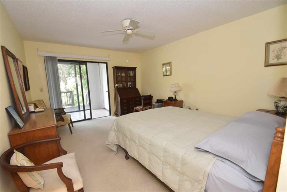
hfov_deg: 100.3
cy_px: 96
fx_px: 120
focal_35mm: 15
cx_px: 144
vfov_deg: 77.4
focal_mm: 10
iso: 800
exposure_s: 1/80
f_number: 4.5
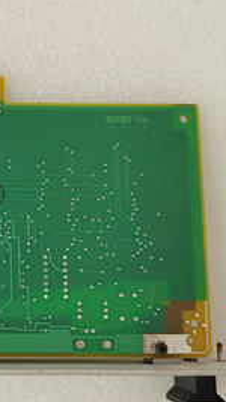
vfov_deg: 43.7
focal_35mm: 47
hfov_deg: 22.6
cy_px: 218
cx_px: -71
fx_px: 501
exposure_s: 1/50
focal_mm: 5.52
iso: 1338
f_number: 1.9
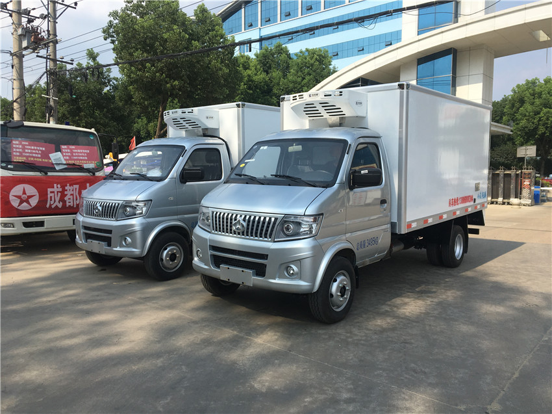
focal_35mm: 29
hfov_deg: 61.7
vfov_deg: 48.2
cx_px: 276
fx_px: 462
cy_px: 207
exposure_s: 1/2079
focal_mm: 4.15
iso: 25
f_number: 2.2
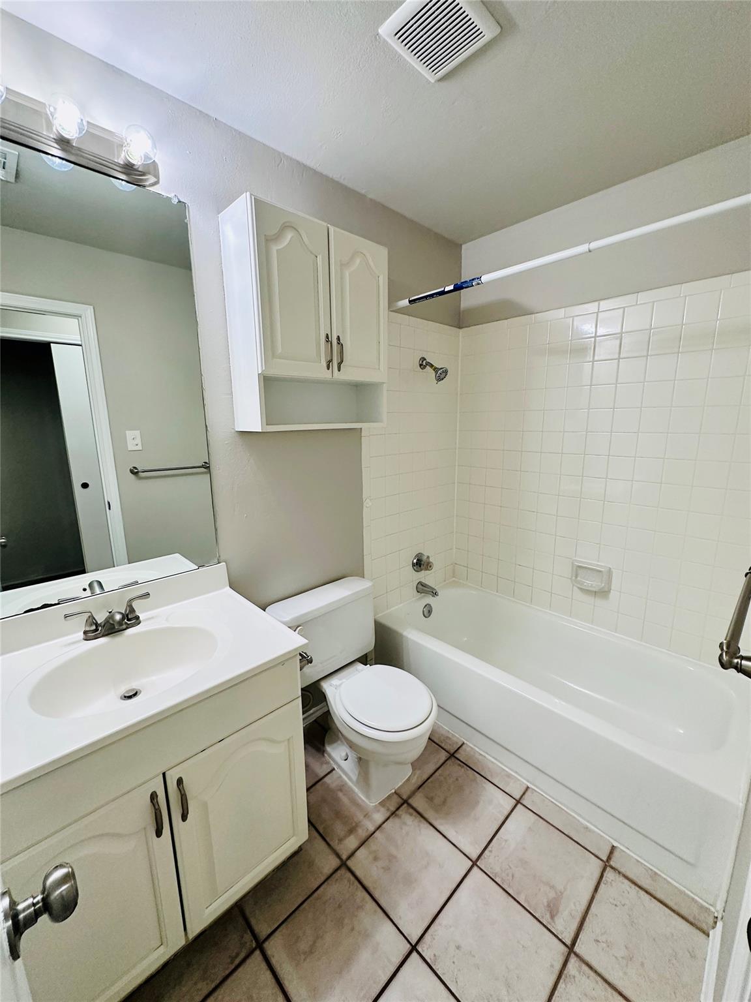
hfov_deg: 85.7
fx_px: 405
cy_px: 501
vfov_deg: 102.1
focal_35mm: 14
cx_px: 376
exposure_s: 1/120
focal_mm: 2.22
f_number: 2.2
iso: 200
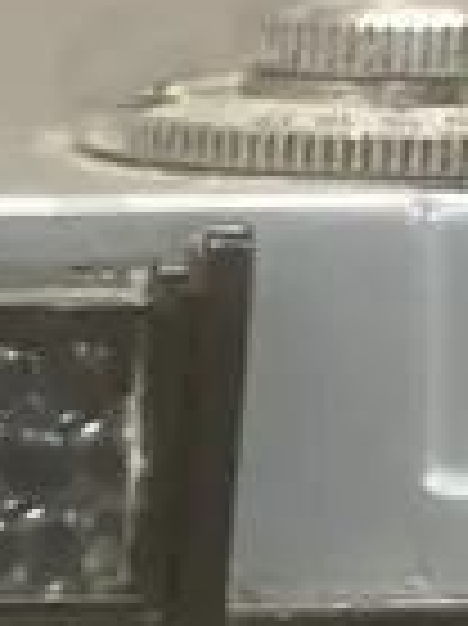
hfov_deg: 6.8
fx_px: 3737
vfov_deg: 9.1
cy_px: 1166
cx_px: -675
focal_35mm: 207
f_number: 1.8
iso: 320
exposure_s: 1/50
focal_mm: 3.99
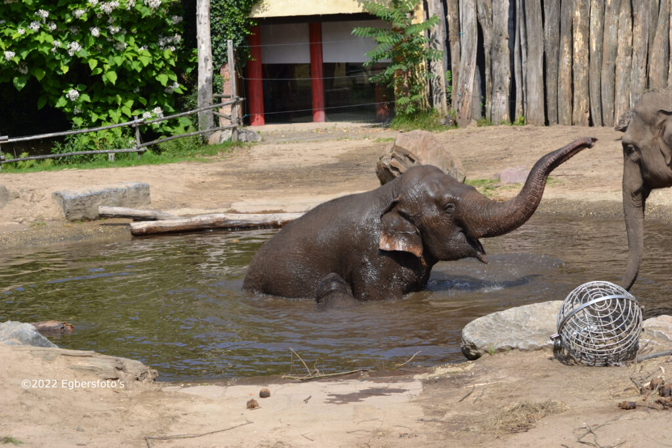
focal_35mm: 117
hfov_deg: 17.5
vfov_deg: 11.7
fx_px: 2184
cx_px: 336
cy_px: 224
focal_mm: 78
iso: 100
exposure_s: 1/250
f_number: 8
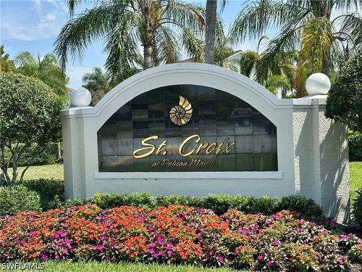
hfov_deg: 39.7
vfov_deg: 30.3
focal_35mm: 48
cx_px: 181
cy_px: 136
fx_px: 502
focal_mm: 6.86
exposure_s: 1/2203
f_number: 1.78
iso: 64
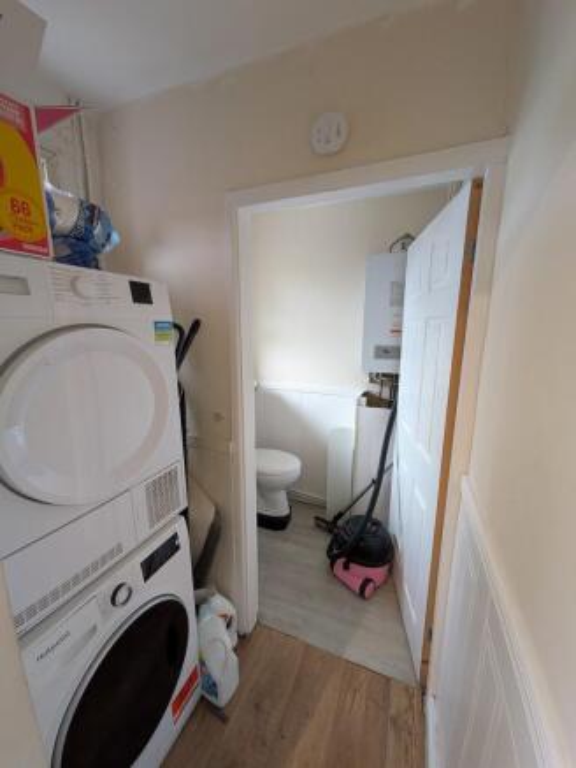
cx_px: 288
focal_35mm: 14
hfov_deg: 85.7
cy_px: 384
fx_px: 310
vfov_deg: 102.0
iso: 385
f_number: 2.2
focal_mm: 1.85
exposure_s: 1/24
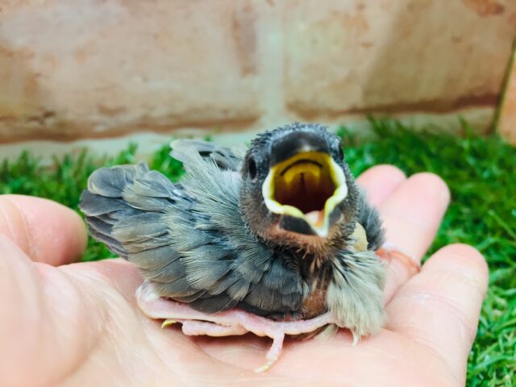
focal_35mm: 29
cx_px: 258
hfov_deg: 61.7
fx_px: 432
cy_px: 194
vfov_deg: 48.2
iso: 64
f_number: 2.2
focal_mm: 4.15
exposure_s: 1/30
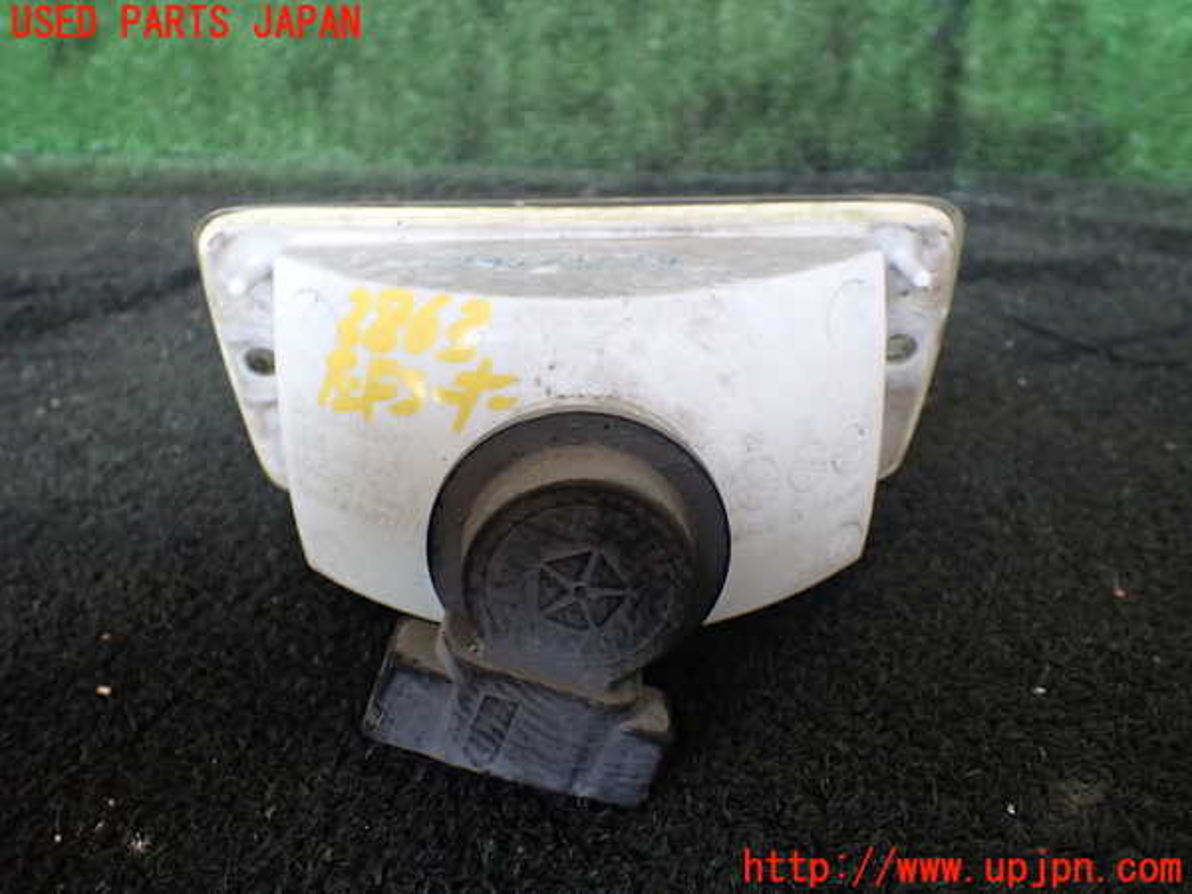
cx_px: 596
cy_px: 447
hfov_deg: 60.0
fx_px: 1033
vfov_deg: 46.8
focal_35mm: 30
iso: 200
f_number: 2.3
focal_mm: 5.4
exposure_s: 1/125
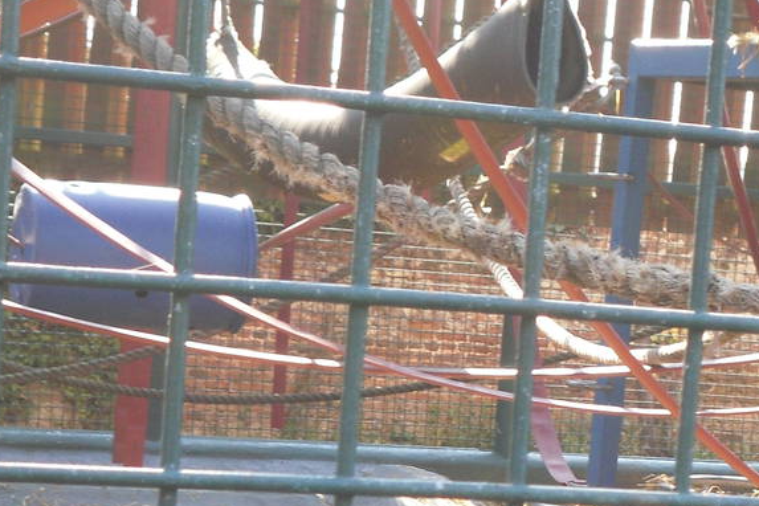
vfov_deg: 8.7
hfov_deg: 13.3
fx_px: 3247
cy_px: 736
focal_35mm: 154
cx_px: 491
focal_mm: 9.9
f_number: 3.9
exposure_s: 1/72
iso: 100
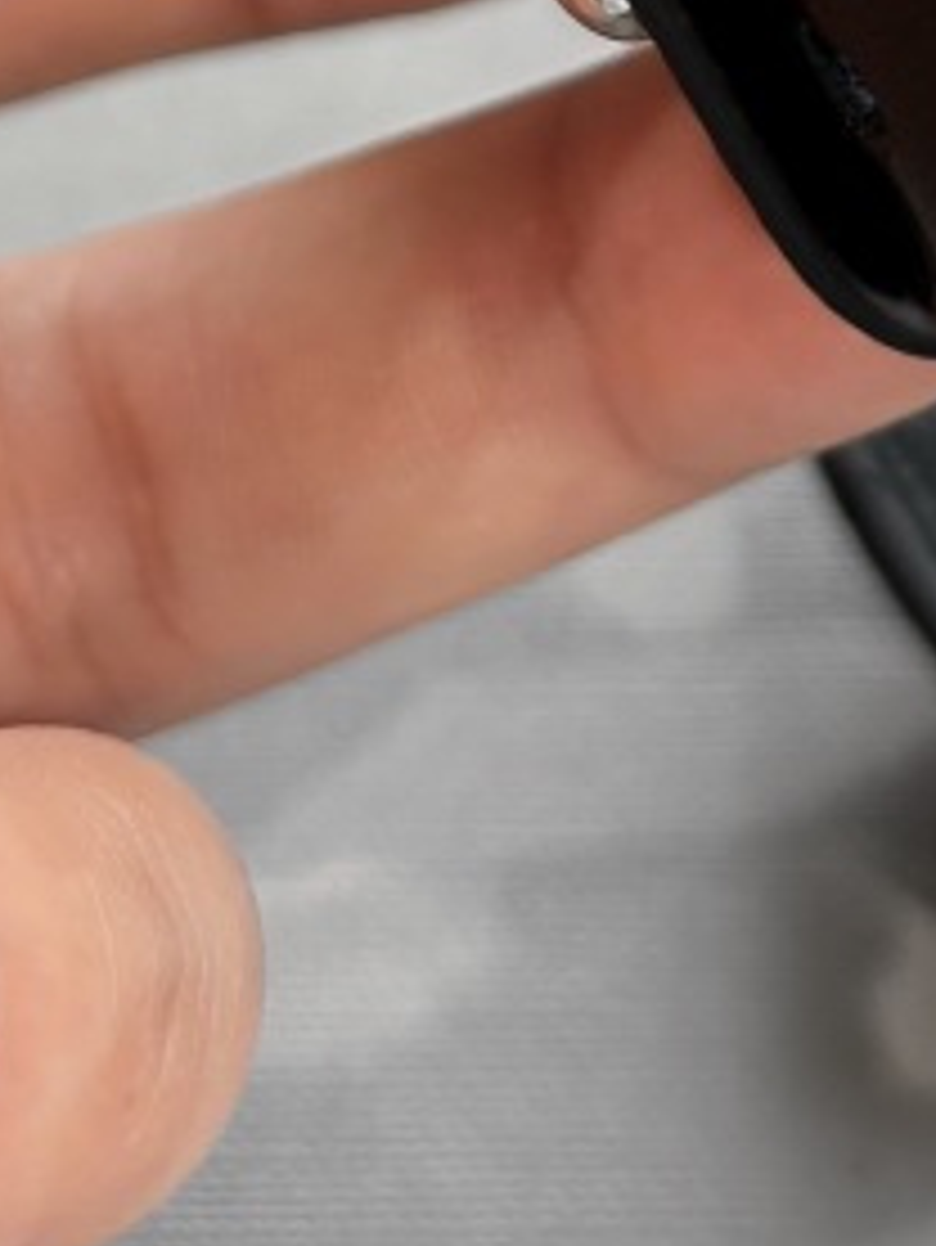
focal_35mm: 135
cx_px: 1755
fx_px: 4863
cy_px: -652
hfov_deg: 10.3
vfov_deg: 13.7
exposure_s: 1/172
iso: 64
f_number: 1.6
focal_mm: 5.96
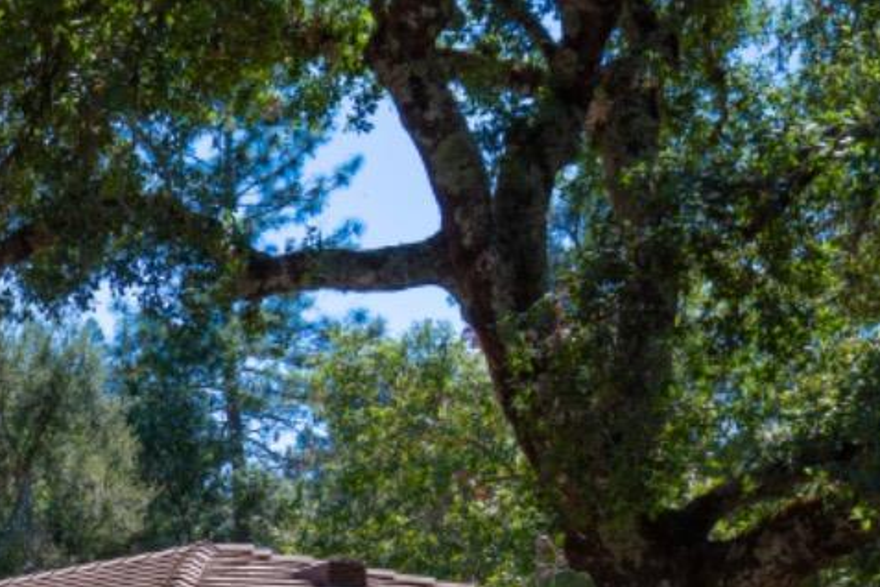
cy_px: 921
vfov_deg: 12.1
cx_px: -363
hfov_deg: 17.5
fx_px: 2615
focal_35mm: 107
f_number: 7.1
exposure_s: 1/125
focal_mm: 34
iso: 100
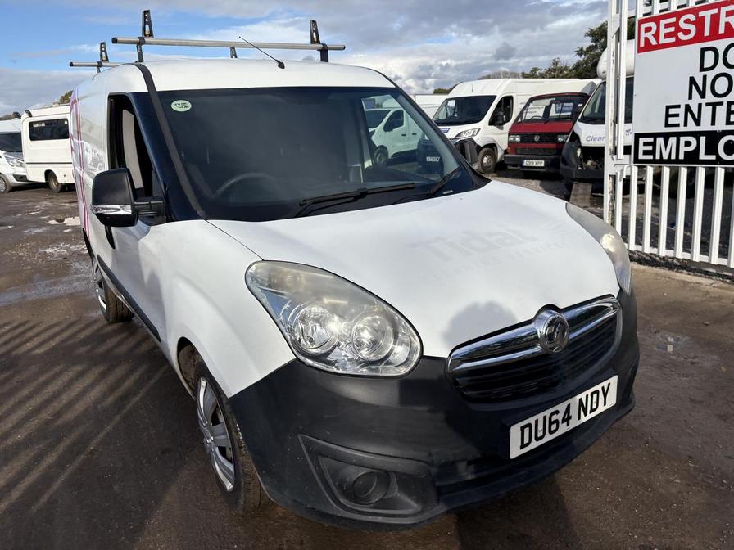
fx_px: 551
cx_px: 367
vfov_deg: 53.1
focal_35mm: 26
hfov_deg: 67.3
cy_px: 275
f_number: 1.6
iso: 50
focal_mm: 5.96
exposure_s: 1/4950
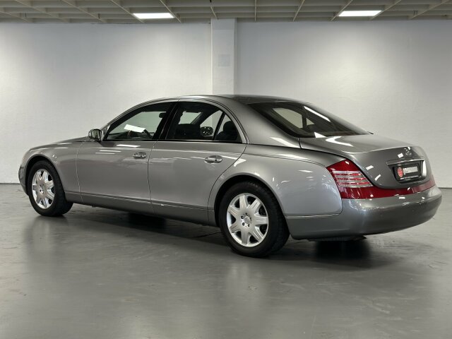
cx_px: 226
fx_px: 627
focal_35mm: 48
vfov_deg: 30.3
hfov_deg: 39.7
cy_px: 170
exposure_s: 1/76
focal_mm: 6.86
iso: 125
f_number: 1.78
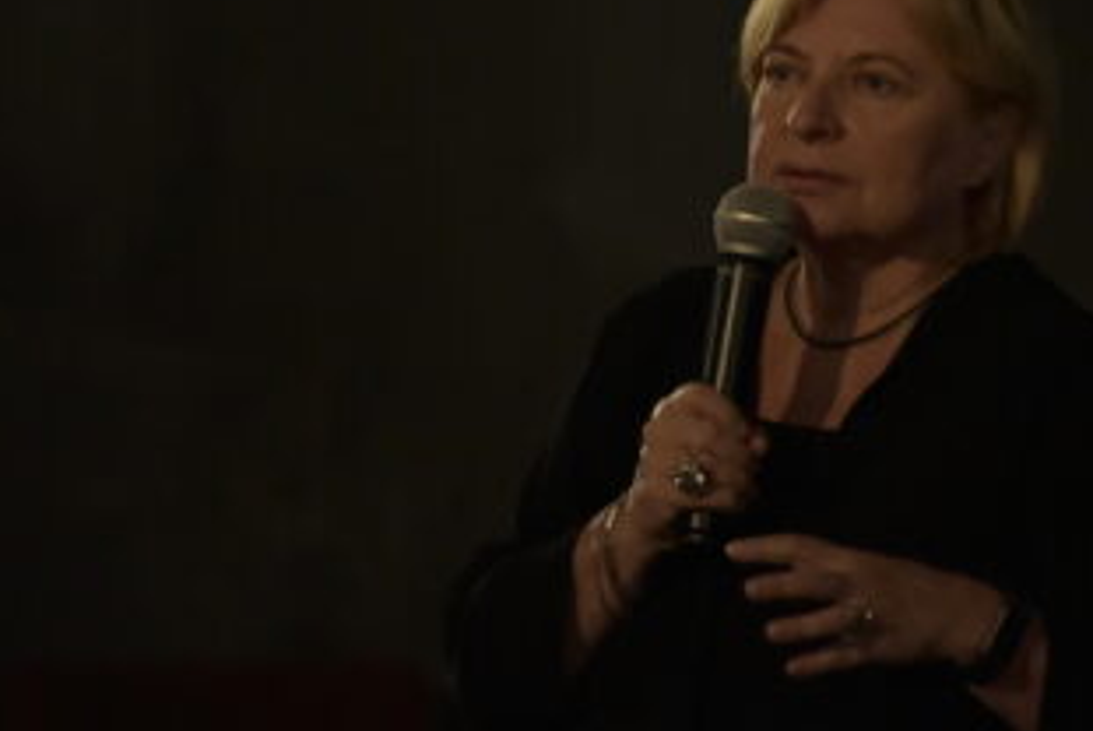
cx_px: 872
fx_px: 11730
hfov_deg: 5.3
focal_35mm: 386
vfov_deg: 3.6
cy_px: 170
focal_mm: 200
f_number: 2.8
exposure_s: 1/200
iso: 3200
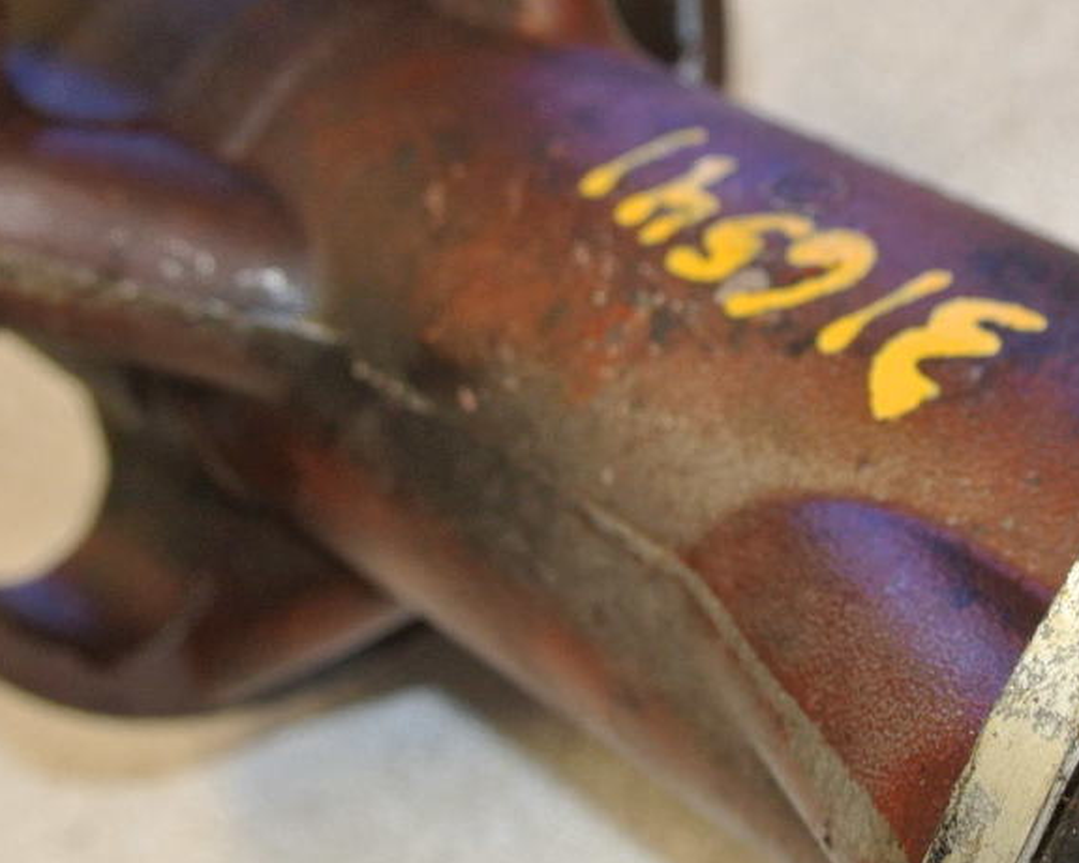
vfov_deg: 18.9
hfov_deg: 23.5
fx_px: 2587
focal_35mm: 81
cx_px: 709
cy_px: 522
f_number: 3.8
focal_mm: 11.8
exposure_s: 1/60
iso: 250
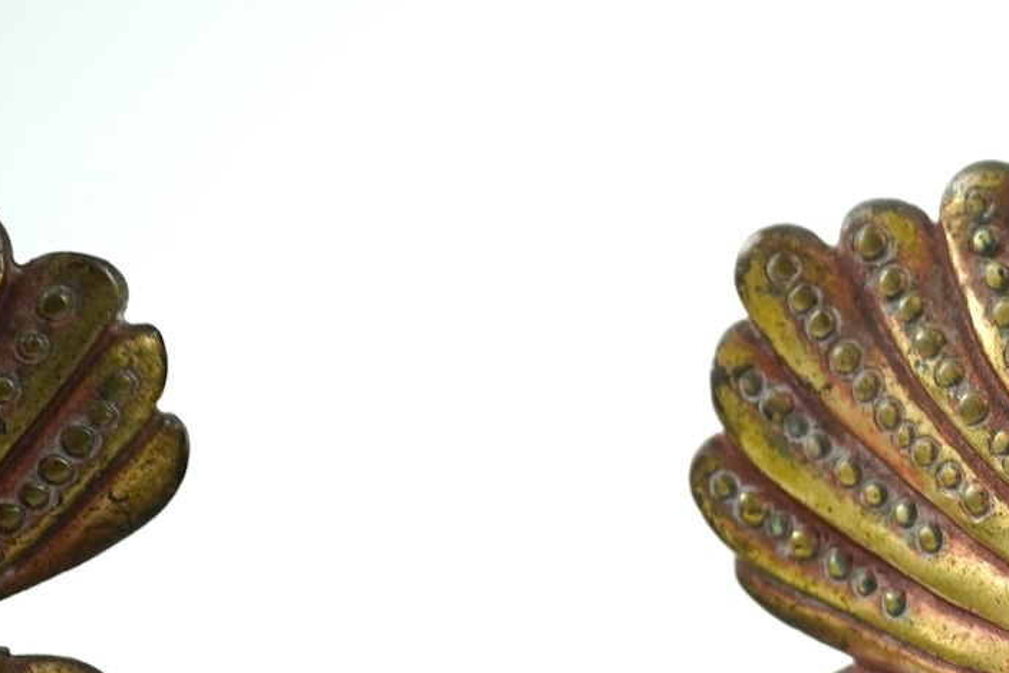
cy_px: 607
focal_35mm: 126
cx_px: 1289
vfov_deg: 10.8
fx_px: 3532
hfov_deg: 15.5
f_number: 5
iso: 320
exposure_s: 1/50
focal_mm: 30
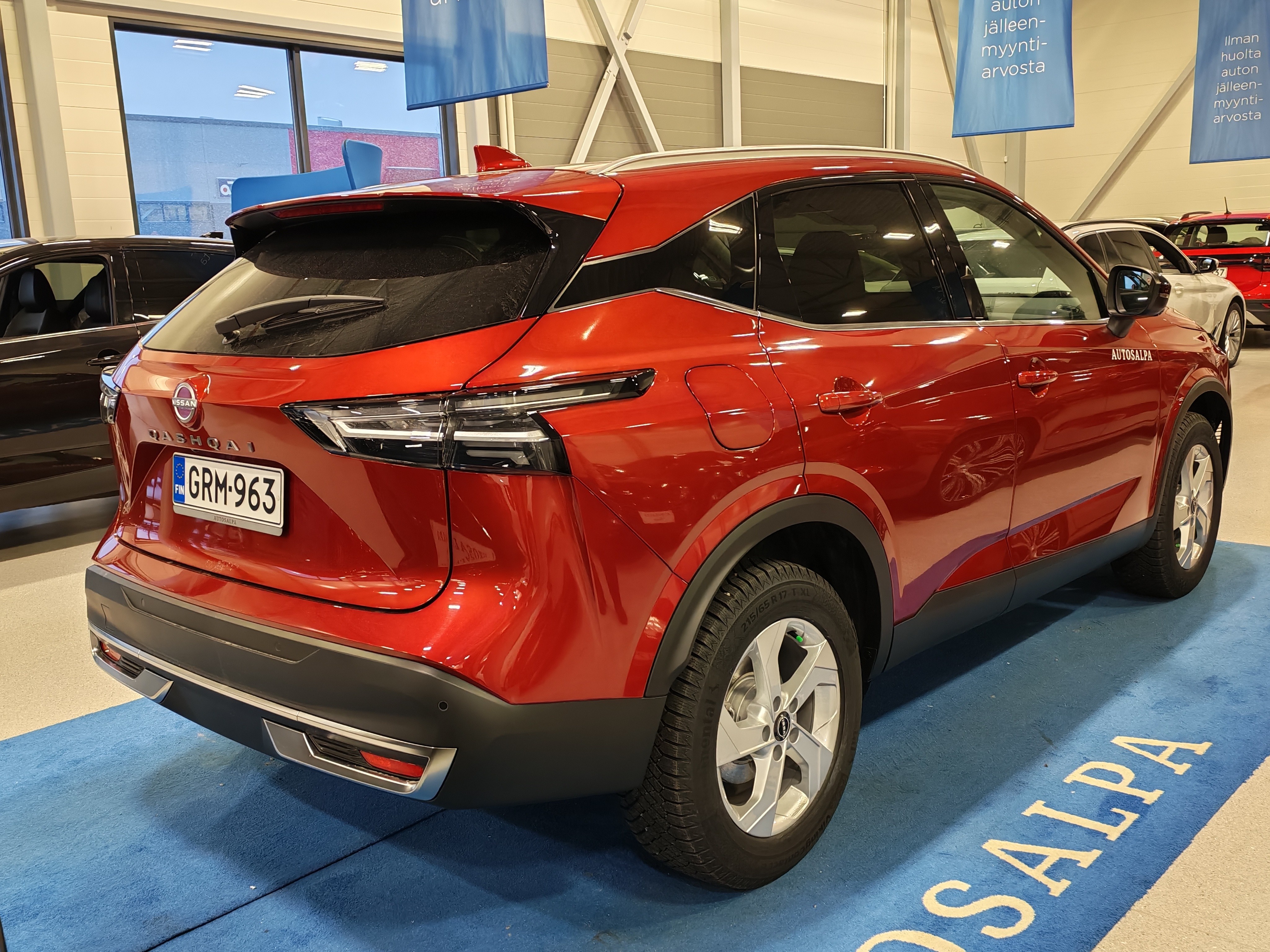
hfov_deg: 54.0
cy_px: 476
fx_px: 1247
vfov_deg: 41.8
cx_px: 635
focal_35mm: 34
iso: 400
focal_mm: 6.12
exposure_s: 1/100
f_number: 1.9
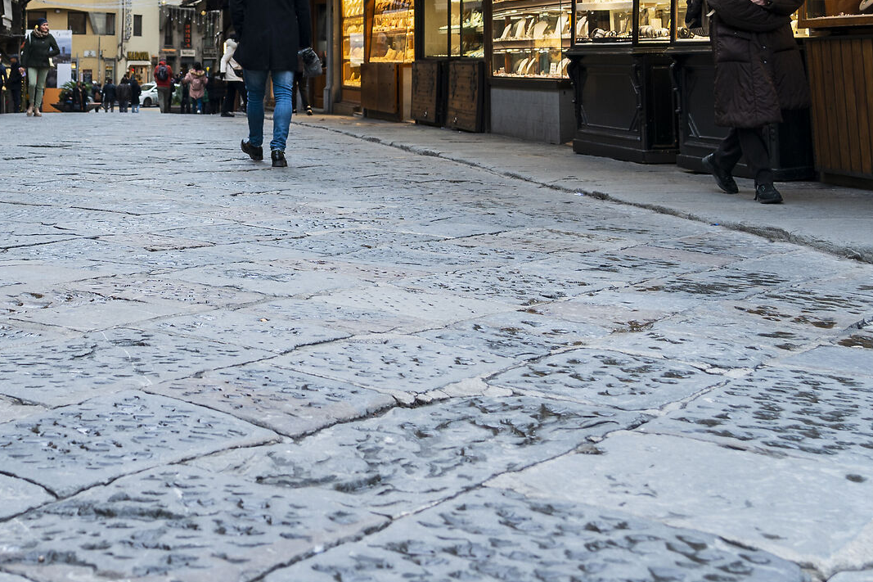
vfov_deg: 23.5
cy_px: -54
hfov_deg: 35.7
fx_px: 1309
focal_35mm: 54
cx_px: 178
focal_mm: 24
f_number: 4
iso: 100
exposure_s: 1/100
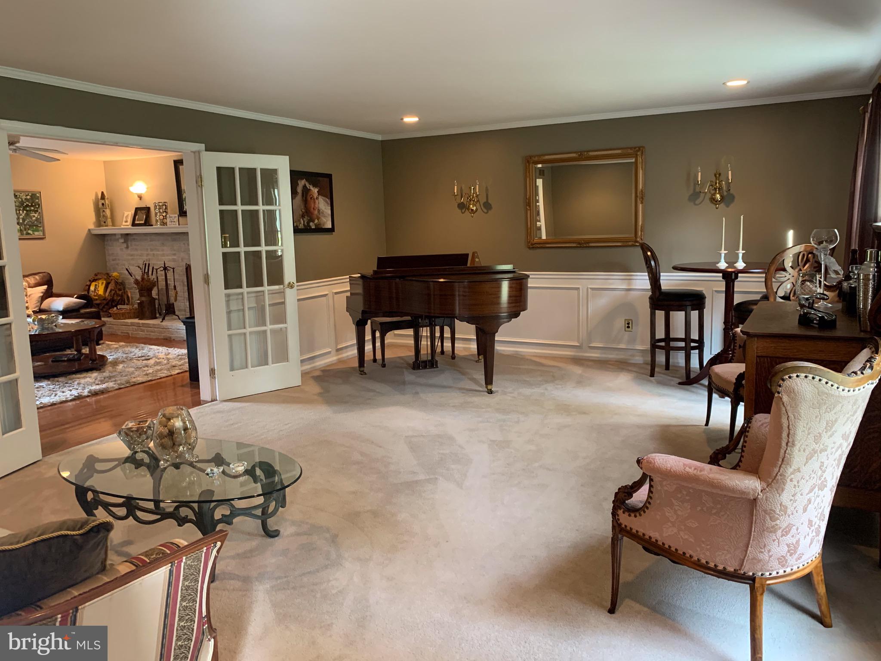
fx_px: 662
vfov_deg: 53.1
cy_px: 330
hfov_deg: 67.3
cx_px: 440
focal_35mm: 26
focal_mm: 4.25
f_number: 1.8
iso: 320
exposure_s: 1/60
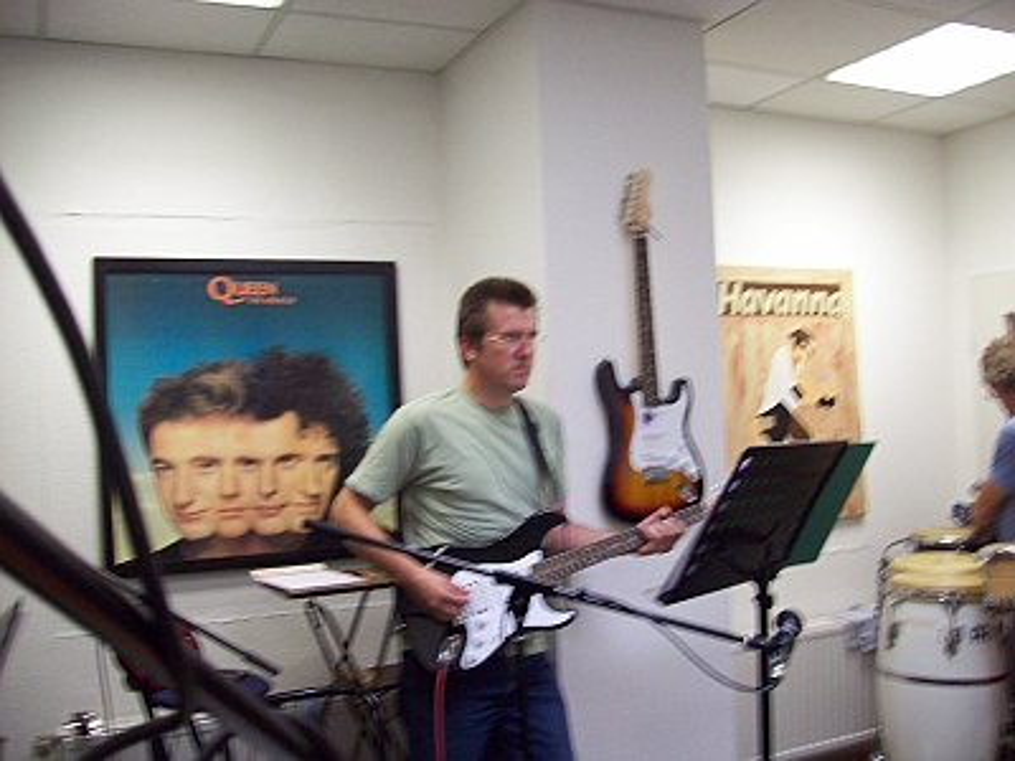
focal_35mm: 36
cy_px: 380
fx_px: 1056
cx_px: 508
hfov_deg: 51.4
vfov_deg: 39.7
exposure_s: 1/13
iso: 160
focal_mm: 6
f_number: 2.7
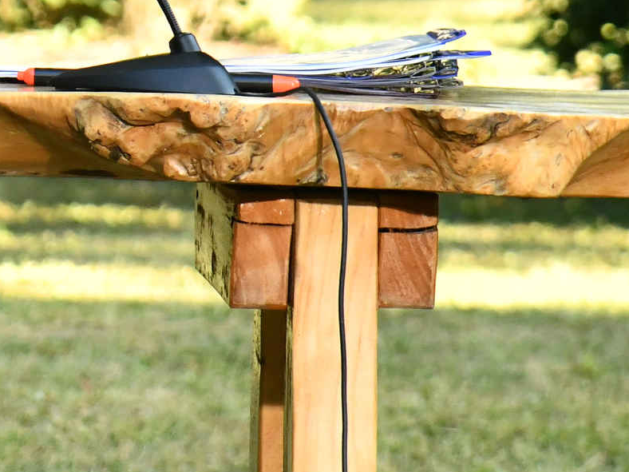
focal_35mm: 527
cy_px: -187
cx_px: -423
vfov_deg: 2.8
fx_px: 9576
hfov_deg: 3.7
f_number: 5.6
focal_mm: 120
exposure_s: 1/500
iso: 1600
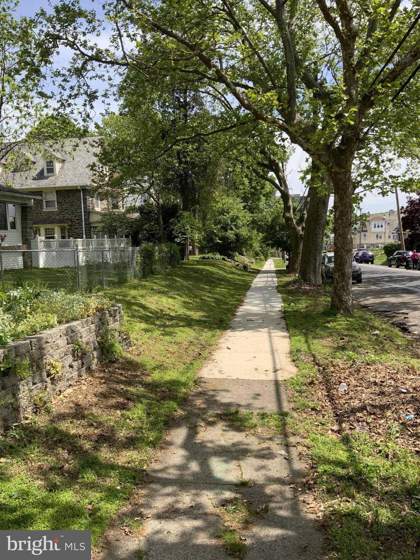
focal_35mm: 29
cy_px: 280
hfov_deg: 48.2
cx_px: 210
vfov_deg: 61.7
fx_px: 469
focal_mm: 3
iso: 16
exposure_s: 1/1055
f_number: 1.8
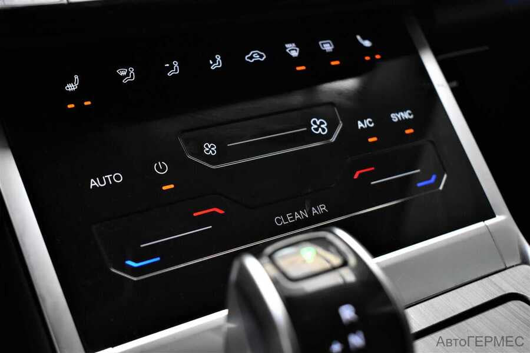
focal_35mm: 48
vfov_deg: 28.1
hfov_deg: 41.1
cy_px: 176
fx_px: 707
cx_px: 265
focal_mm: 32
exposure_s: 1/50
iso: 2500
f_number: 4.5
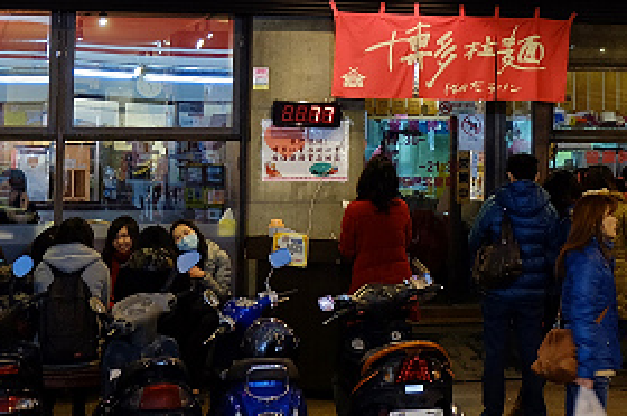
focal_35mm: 103
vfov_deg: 13.1
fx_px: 1792
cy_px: 15
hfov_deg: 19.1
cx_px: 683
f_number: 4.2
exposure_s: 1/17
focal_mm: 24.3
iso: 800
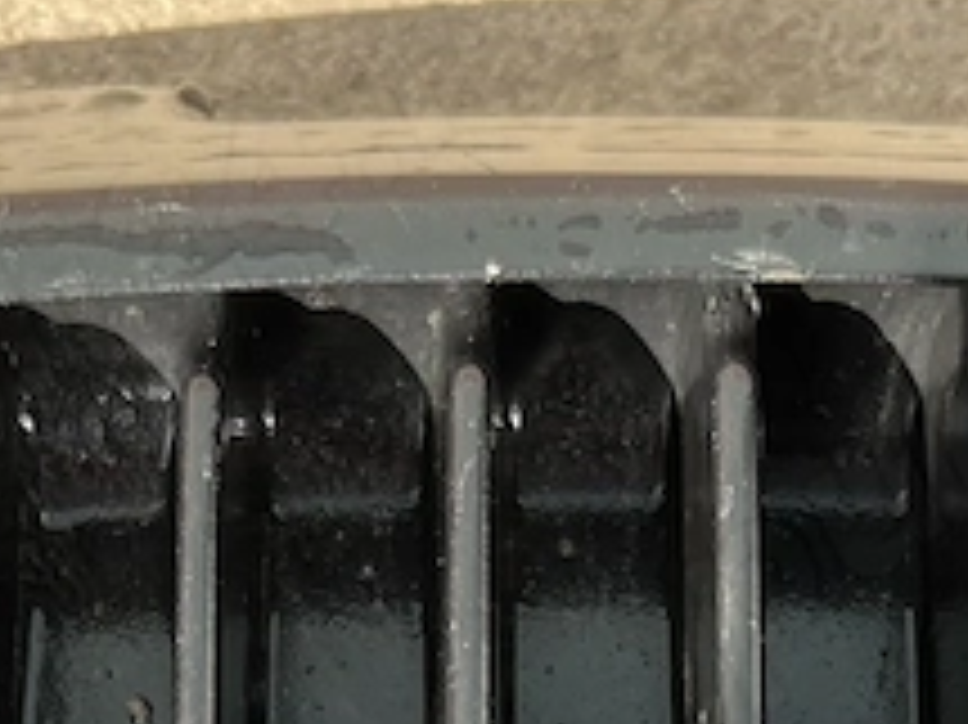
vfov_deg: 11.0
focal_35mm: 121
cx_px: 630
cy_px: 1529
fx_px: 3382
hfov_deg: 16.3
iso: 50
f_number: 1.6
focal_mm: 5.1
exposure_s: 1/701
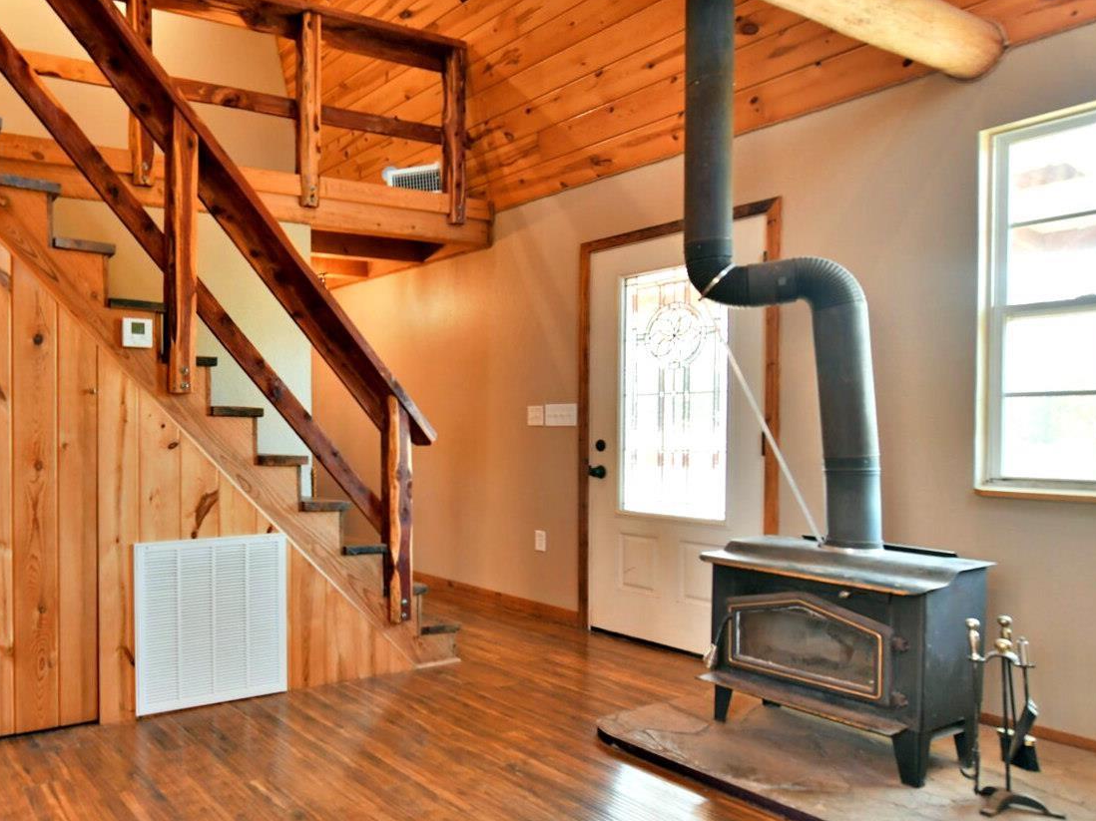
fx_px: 791
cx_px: 226
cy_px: 445
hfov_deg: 63.7
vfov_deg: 54.8
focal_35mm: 25
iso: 2500
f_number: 5
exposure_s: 1/100
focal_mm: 14
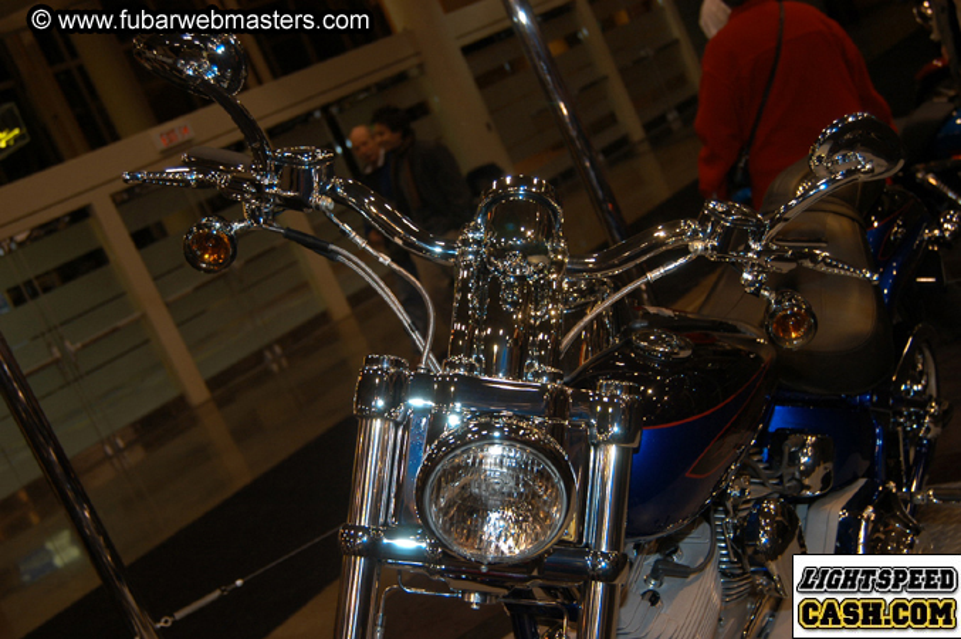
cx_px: 480
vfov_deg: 28.0
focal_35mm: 48
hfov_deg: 41.1
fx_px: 1280
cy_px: 320
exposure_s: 1/60
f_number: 5
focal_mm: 32
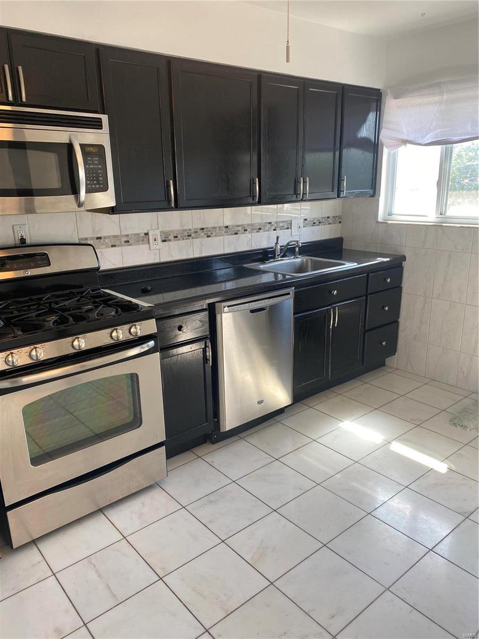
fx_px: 480
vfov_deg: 67.3
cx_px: 240
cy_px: 320
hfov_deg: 53.1
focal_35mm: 26
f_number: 1.8
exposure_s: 1/120
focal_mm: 4.25
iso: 64
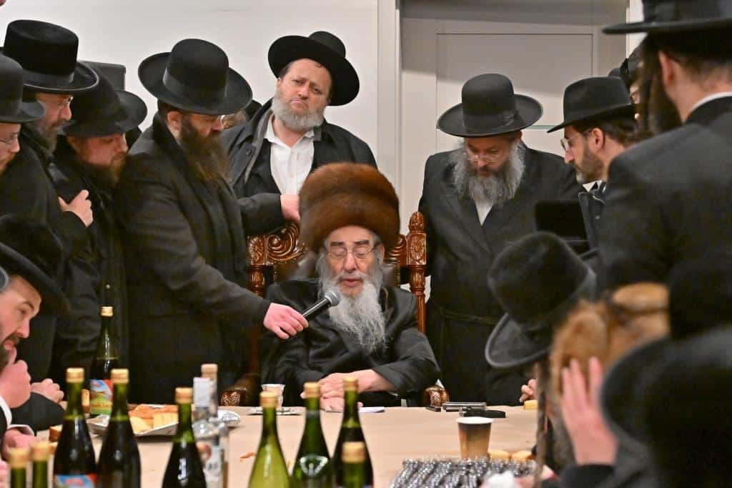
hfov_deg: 18.3
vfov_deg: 12.2
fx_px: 2276
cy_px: 244
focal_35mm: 112
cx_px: 366
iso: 3200
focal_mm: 75
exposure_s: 1/160
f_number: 4
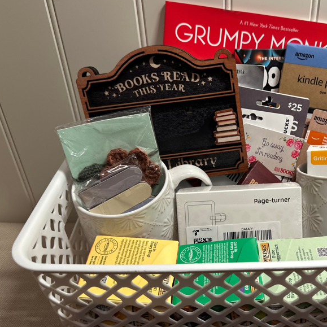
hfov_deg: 48.1
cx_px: 239
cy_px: 174
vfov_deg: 49.7
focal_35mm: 33
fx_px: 353
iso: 160
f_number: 1.78
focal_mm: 6.86
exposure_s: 1/60
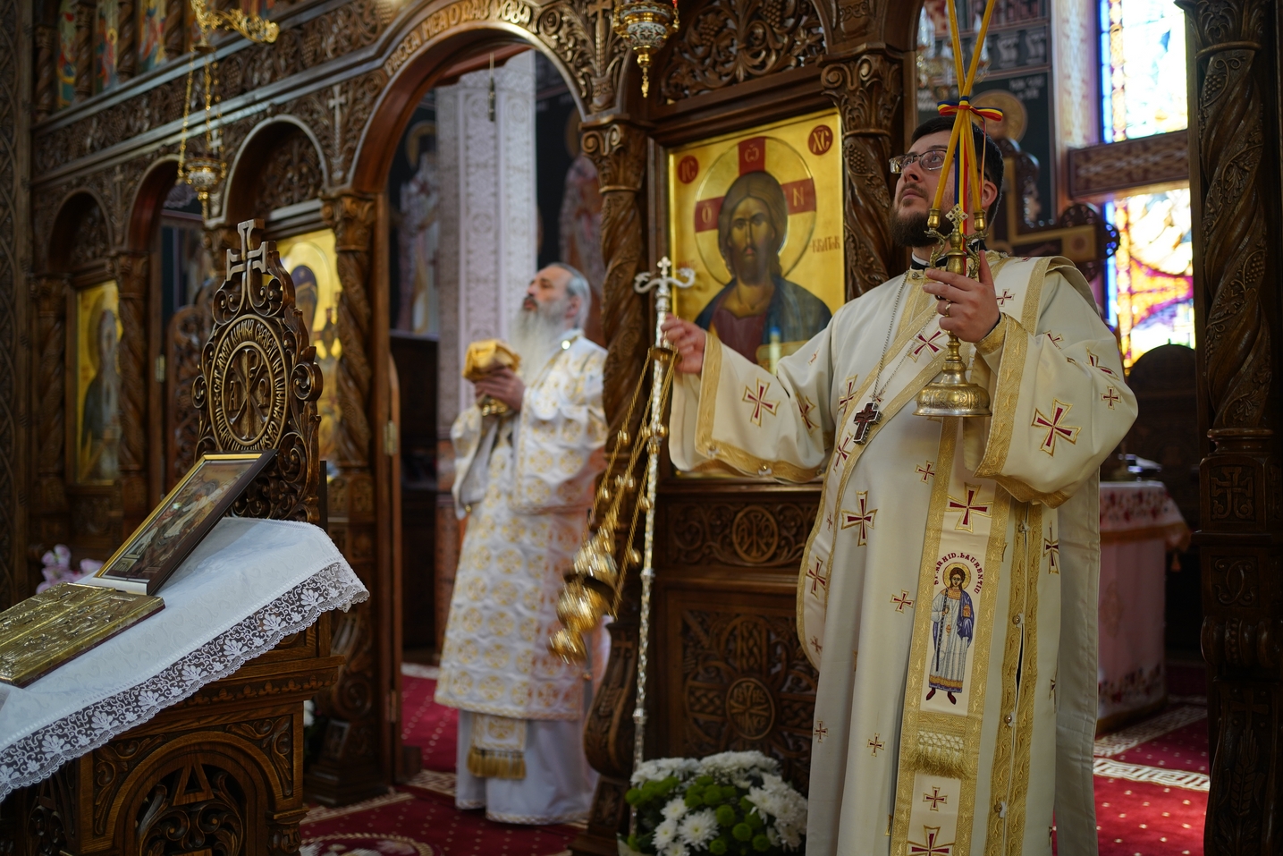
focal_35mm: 35
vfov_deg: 37.9
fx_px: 1247
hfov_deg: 54.4
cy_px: 428
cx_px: 642
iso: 400
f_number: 2
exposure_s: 1/125
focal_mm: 35
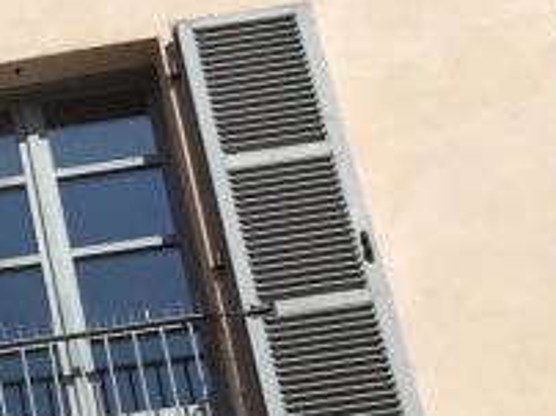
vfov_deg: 7.8
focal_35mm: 184
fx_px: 2952
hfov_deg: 9.1
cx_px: -994
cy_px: 763
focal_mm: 4.15
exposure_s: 1/2653
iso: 25
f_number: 2.2
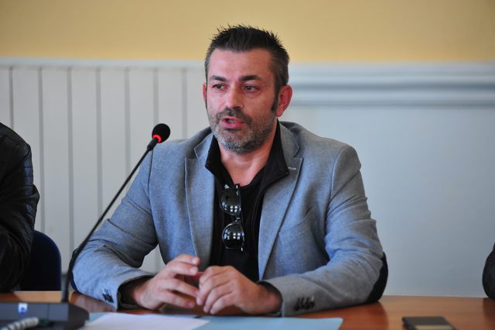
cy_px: 165
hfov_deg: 14.2
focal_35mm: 145
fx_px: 1993
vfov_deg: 9.5
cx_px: 248
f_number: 2.8
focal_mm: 145
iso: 2000
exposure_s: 1/320
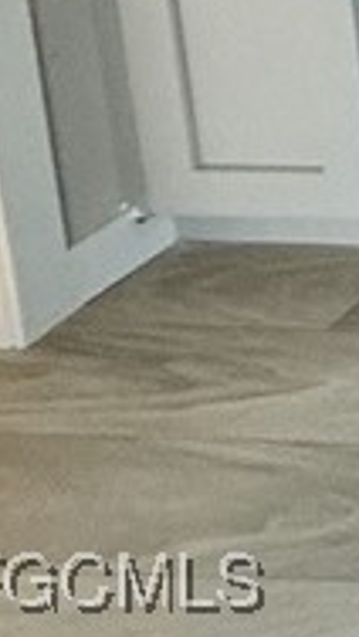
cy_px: -644
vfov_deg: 17.7
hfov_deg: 6.9
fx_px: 1402
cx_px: 1673
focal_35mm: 83
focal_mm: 2.22
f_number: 2.2
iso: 200
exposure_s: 1/99
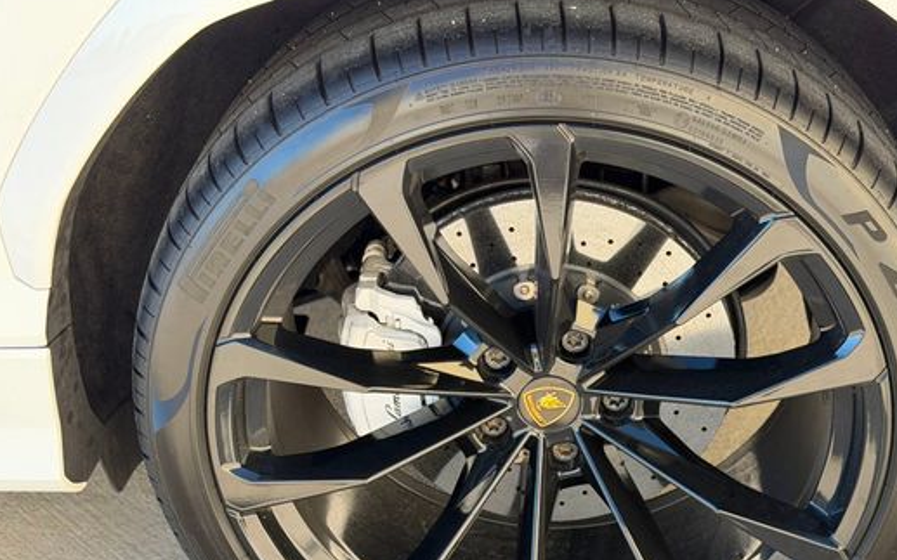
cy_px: 400
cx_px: 548
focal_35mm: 63
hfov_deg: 32.4
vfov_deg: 20.5
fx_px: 1540
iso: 80
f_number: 1.78
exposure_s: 1/320
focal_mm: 6.76
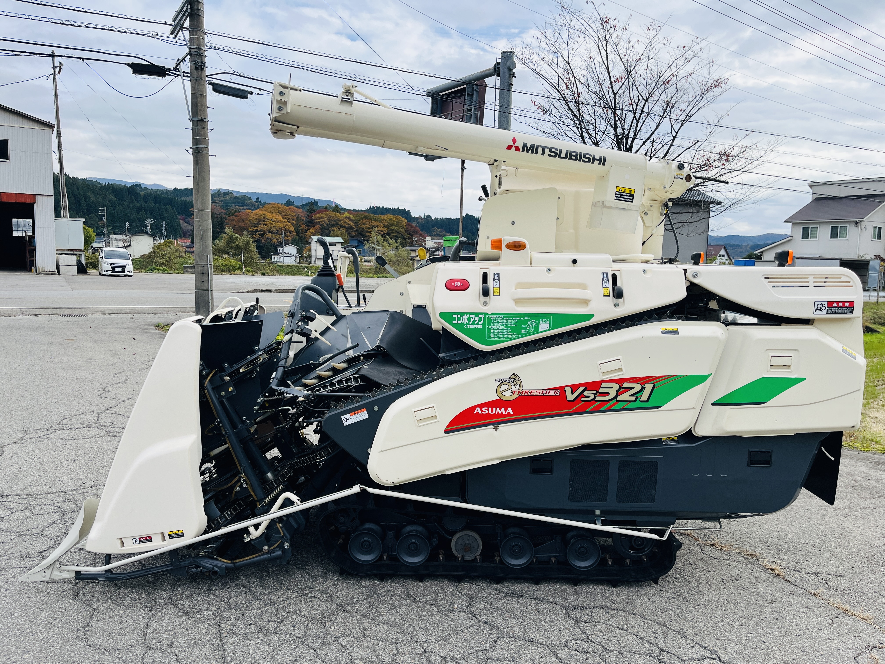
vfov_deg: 53.1
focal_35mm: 26
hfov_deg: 67.3
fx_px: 665
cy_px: 332
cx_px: 442
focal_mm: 5.1
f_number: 1.6
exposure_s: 1/2825
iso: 50
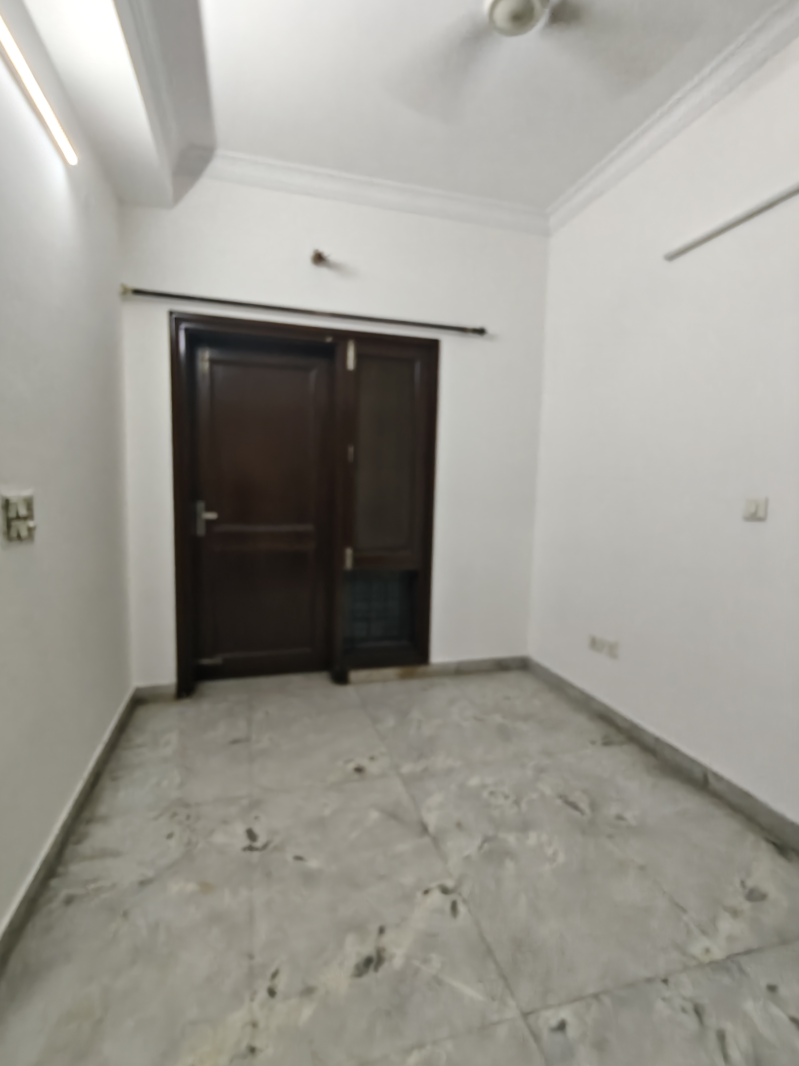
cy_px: 533
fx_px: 492
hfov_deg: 78.1
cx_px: 400
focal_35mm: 16
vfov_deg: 94.5
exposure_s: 1/50
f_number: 2.2
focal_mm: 1.68
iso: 125
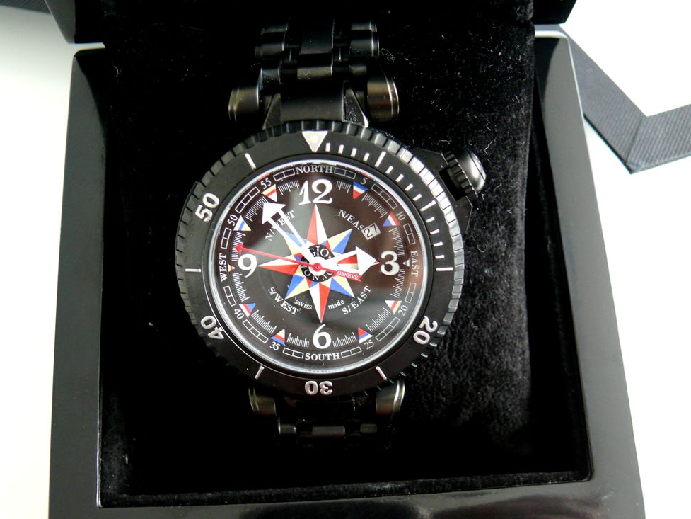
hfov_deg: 43.8
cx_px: 349
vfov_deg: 33.6
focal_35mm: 43
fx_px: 858
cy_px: 263
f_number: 2.8
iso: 200
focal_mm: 8.6
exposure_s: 1/15
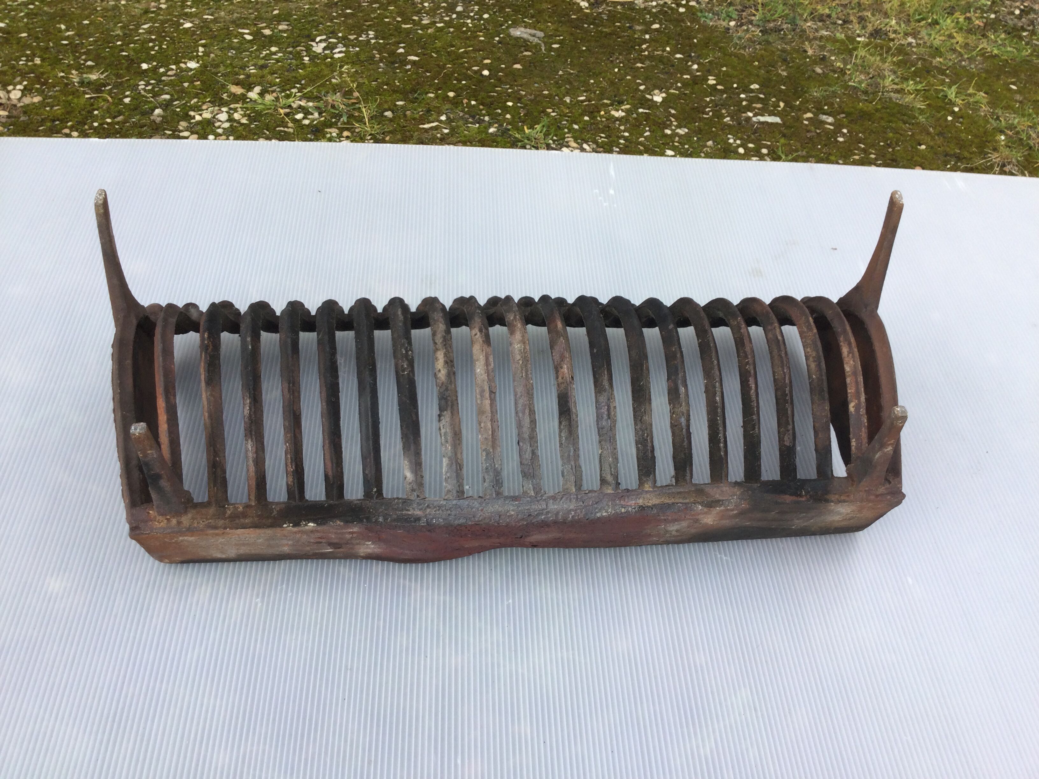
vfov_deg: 45.4
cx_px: 520
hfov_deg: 58.4
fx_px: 930
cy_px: 390
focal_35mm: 31
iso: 25
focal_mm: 3.3
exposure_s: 1/129
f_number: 2.4
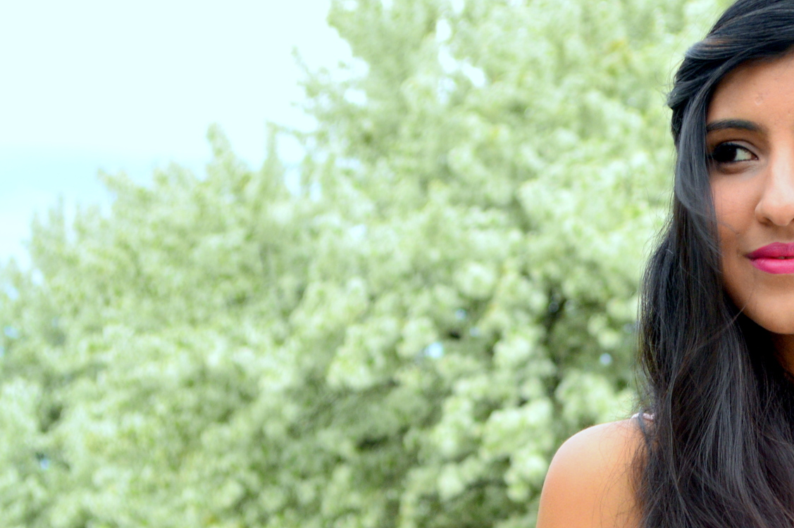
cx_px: 729
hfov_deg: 13.3
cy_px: 498
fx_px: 3372
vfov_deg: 8.9
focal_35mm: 153
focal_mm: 46
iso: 200
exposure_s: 1/80
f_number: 5.3
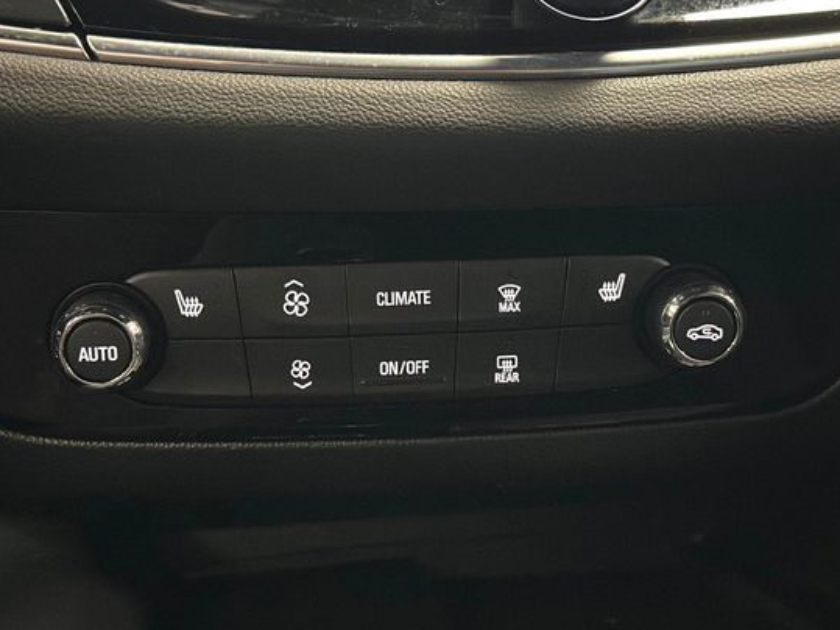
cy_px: 335
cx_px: 408
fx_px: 1383
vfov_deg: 25.6
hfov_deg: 33.8
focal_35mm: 57
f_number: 1.78
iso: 2000
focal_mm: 6.86
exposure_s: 1/15
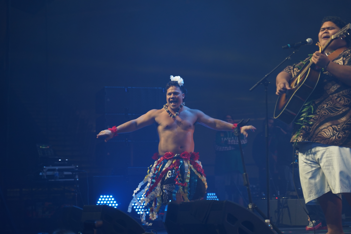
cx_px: 176
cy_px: 117
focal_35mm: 105
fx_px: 1024
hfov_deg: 19.5
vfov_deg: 13.0
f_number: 4
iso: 1250
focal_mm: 105
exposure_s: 1/125
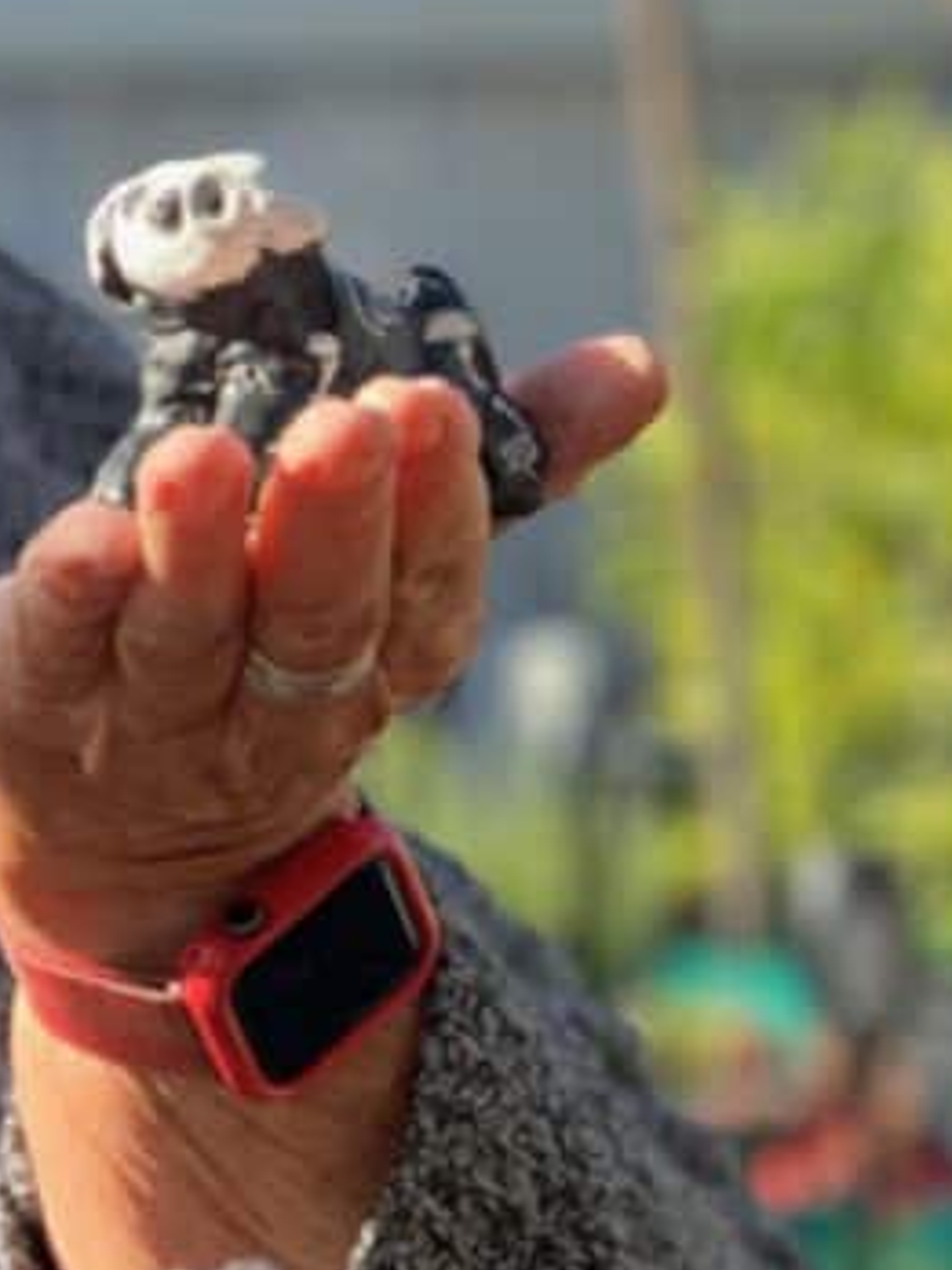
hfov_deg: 9.5
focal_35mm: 153
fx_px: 5610
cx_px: -339
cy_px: 307
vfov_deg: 12.9
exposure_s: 1/159
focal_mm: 6
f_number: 2.4
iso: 16
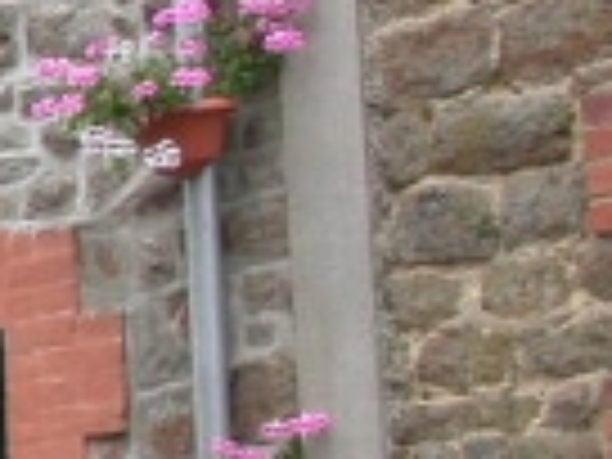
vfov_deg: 7.8
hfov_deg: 9.3
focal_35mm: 191
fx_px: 3377
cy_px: 166
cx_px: -837
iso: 100
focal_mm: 7.85
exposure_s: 1/147
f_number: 4.7
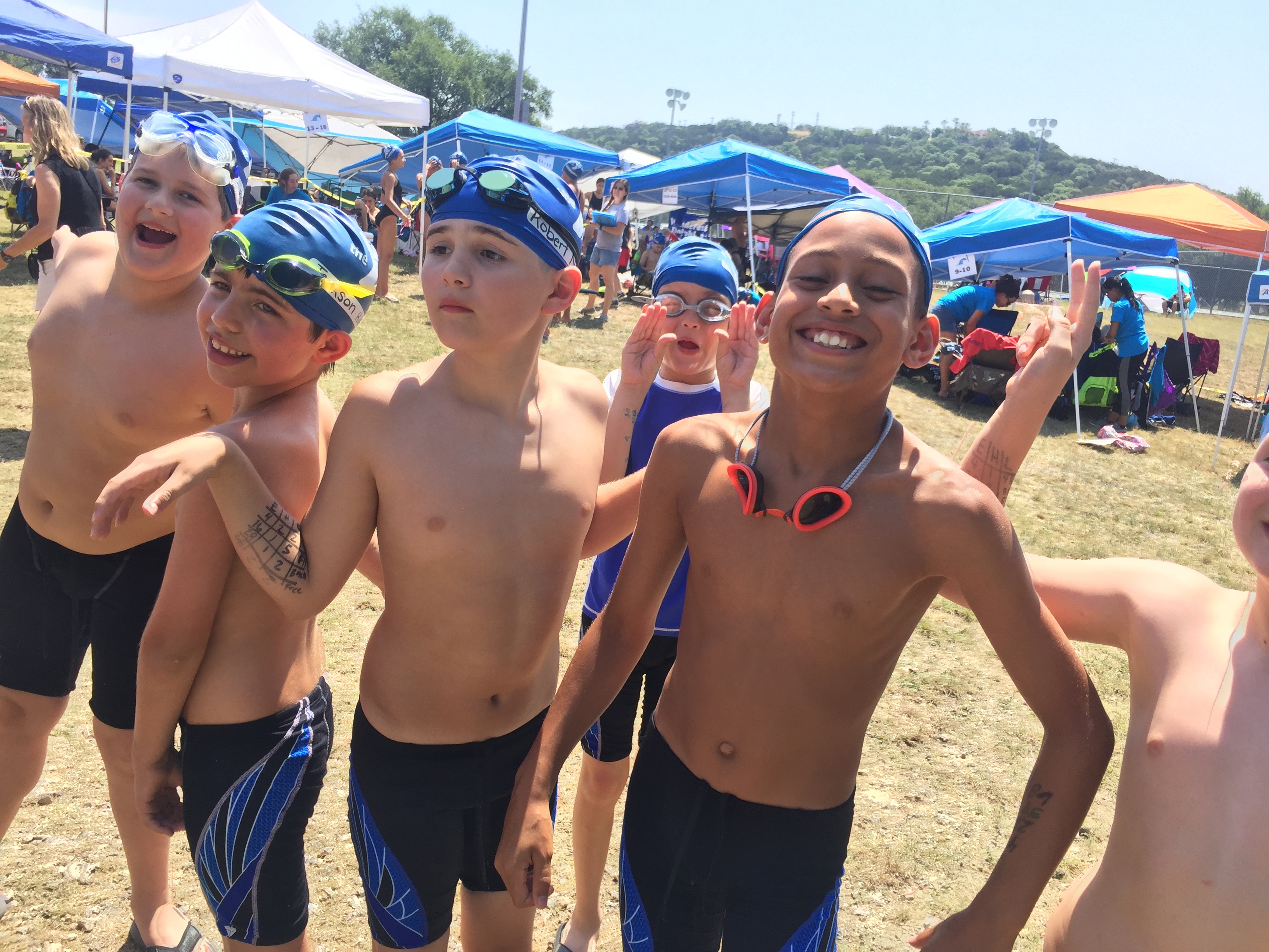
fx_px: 1063
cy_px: 476
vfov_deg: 48.2
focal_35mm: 29
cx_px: 634
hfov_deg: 61.7
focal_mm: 4.15
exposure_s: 1/898
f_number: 2.2
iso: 32
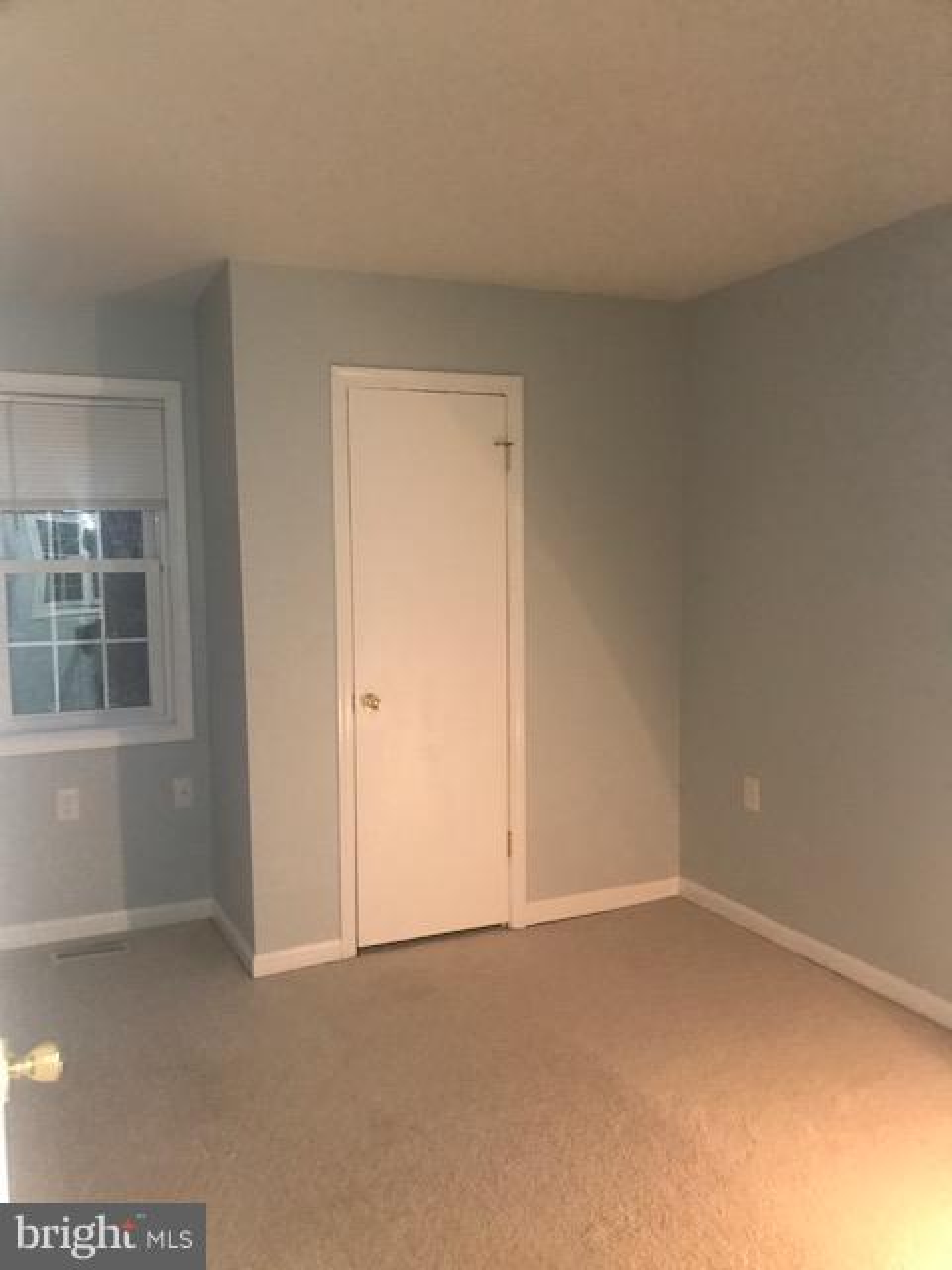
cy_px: 635
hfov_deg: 49.7
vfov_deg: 63.4
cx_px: 476
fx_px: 1027
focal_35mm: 28
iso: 100
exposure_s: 1/6
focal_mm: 3.99
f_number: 1.8
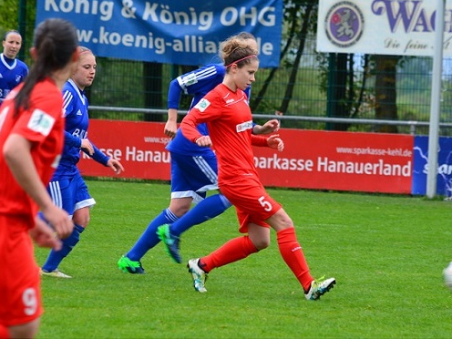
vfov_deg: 3.8
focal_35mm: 392
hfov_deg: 5.1
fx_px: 5119
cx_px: 232
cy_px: 170
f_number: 10
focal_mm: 240
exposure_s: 1/250
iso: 400
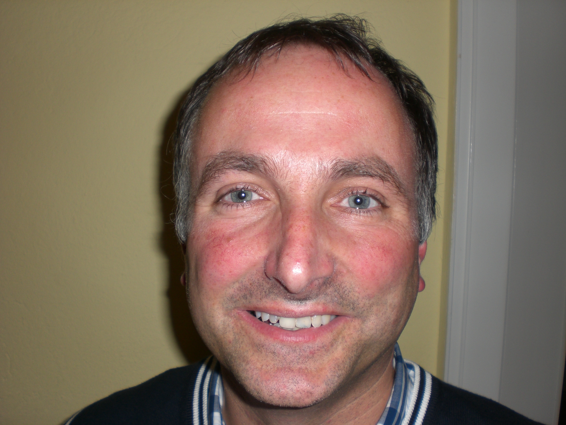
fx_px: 621
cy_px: 212
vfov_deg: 37.7
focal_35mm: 38
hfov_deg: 49.0
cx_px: 283
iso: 50
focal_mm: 6.3
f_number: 3.1
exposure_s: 1/60
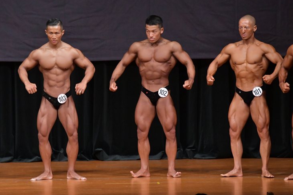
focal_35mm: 287
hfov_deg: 7.2
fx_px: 2334
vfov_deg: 4.8
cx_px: 149
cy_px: 101
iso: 5000
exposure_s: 1/400
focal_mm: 180
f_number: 5.6
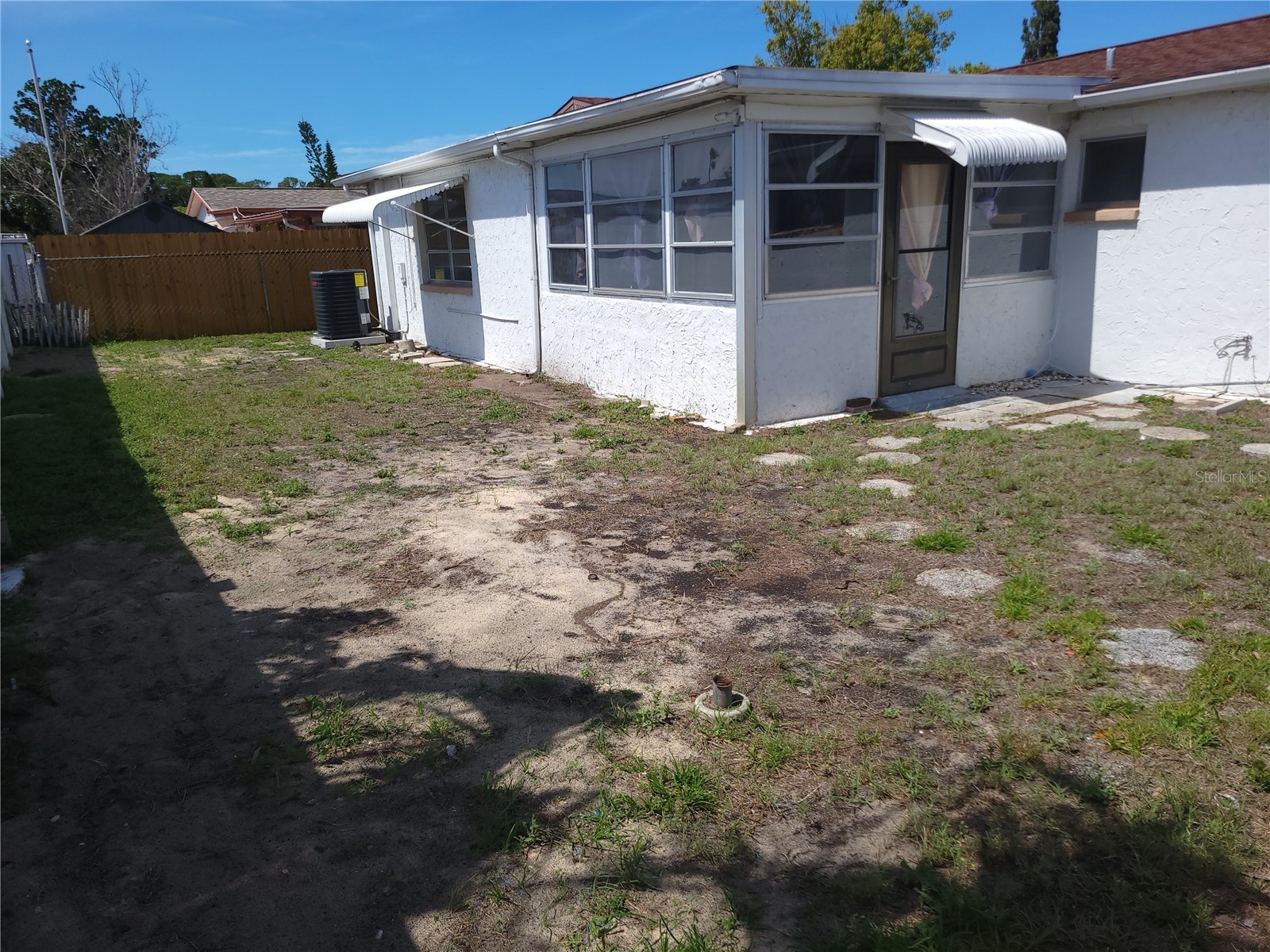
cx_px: 635
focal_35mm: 26
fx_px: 954
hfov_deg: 67.3
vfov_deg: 53.1
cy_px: 476
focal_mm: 5.4
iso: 40
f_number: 1.8
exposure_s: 1/2568
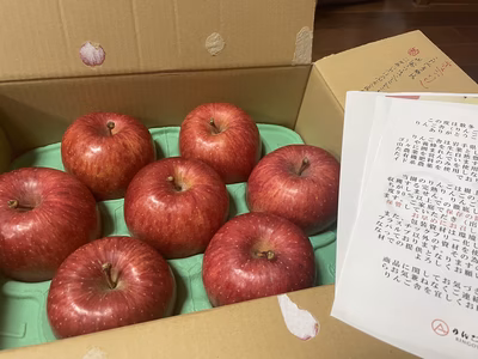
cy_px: 180
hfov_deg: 67.3
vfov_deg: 53.1
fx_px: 359
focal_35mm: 26
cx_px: 239
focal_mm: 4.2
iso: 250
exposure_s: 1/60
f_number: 1.6
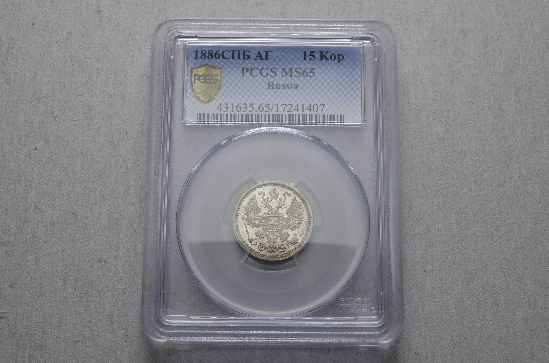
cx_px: 274
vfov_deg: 26.4
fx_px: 776
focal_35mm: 51
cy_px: 182
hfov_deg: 39.0
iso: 400
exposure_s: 1/250
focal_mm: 34
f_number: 14
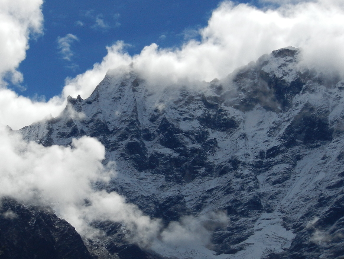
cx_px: 128
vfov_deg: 8.8
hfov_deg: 11.7
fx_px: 1680
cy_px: 131
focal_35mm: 169
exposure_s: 1/640
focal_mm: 22.2
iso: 160
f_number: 10.2
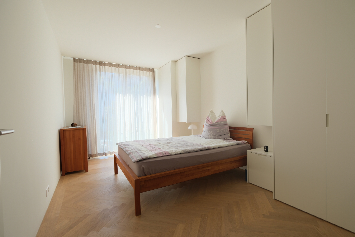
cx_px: 178
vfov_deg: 77.3
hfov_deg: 100.4
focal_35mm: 15
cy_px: 118
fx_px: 148
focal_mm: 10
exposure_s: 1/25
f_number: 4
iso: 125
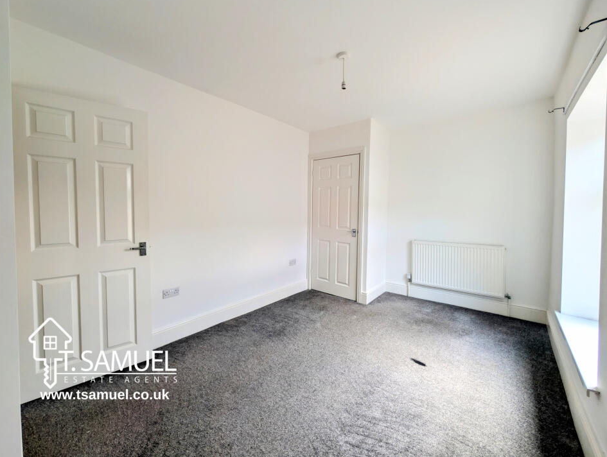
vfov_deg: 90.0
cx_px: 299
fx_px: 228
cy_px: 218
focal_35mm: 13
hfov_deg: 106.1
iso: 55
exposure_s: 1/160
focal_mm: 2.02
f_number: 1.7
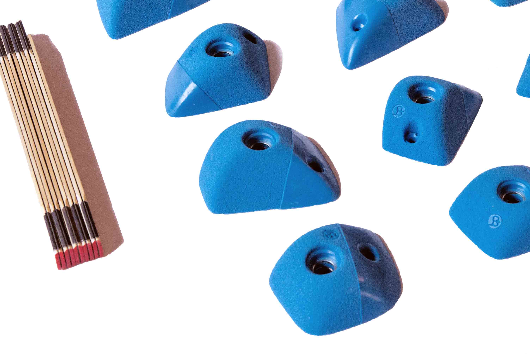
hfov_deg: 18.5
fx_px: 1620
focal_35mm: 110
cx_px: 403
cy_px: 40
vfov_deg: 12.4
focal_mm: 55
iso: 1250
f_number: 10
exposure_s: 1/125
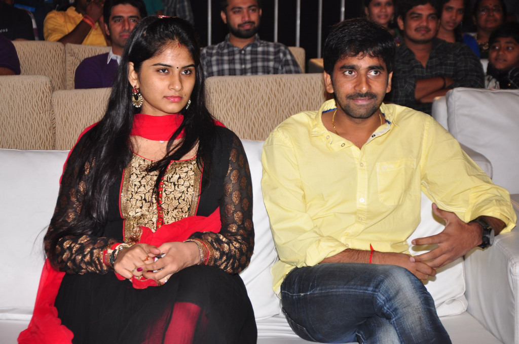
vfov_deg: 13.0
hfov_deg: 19.5
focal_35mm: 105
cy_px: 172
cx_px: 260
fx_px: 1512
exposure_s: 1/80
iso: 400
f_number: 5.6
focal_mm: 70
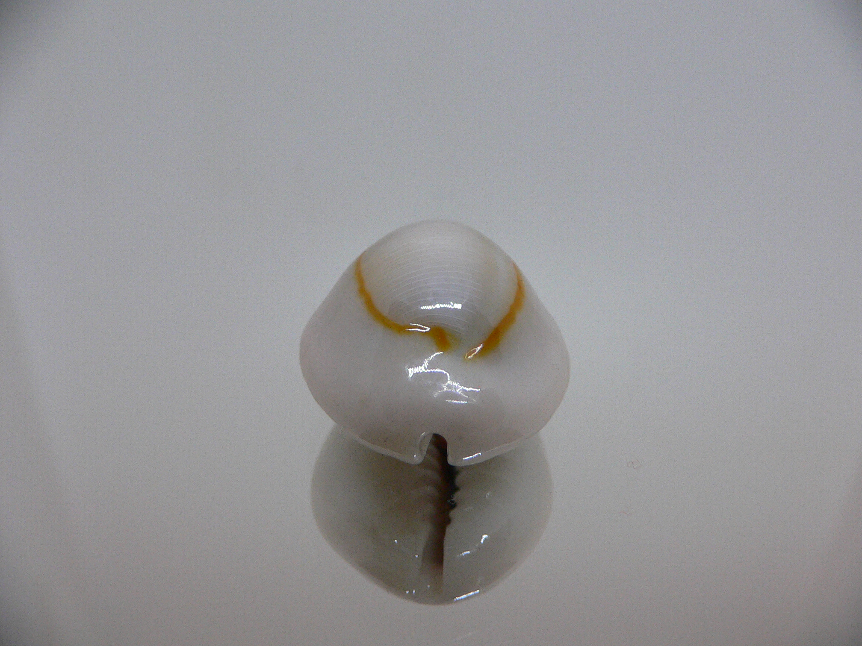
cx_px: 431
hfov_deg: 52.6
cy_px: 323
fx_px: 872
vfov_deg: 40.7
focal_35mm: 35
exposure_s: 1/60
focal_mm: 4.6
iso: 200
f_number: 2.8
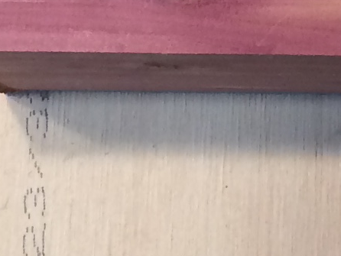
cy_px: -376
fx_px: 2090
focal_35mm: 212
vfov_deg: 6.6
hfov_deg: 9.2
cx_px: 449
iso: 80
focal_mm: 4.15
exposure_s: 1/30
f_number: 2.2
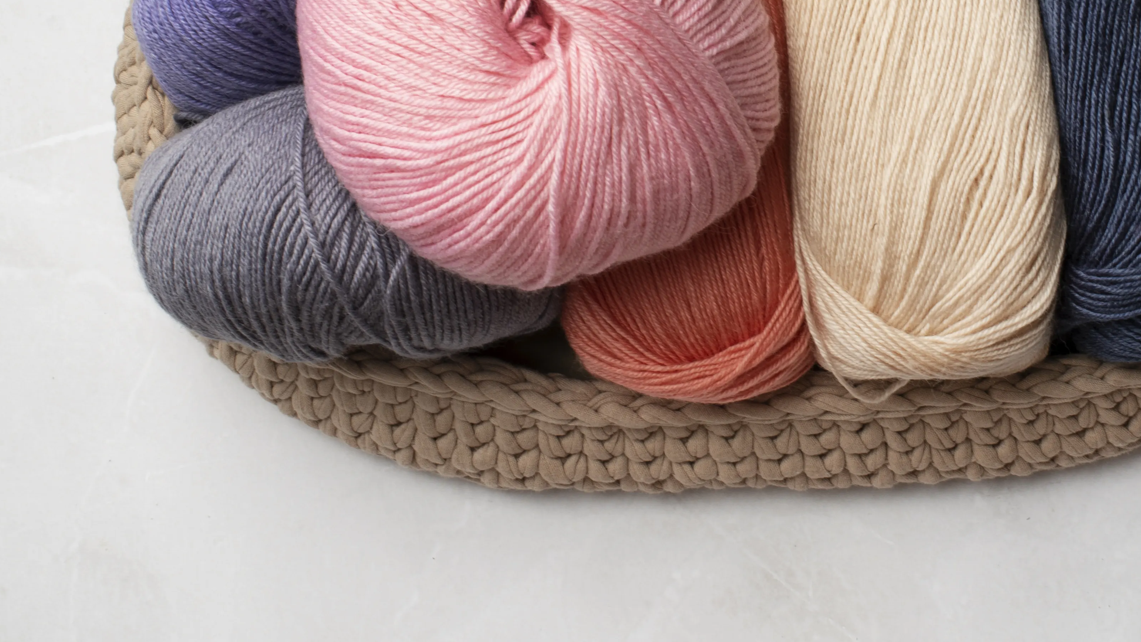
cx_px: 746
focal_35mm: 83
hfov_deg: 25.5
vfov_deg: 14.4
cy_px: 82
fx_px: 2511
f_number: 11
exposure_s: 1/100
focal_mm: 35
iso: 100
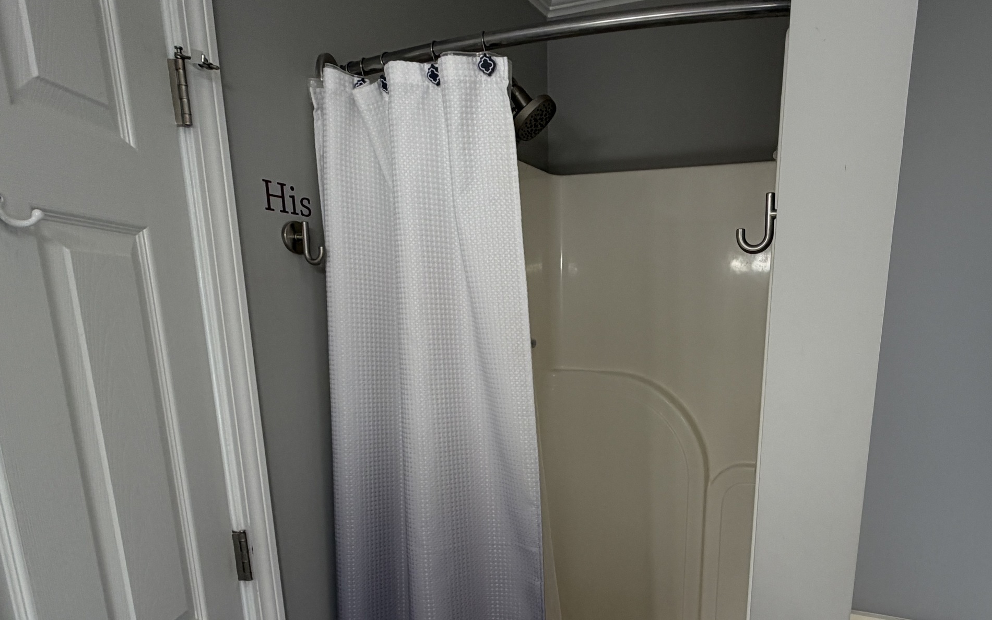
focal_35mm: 24
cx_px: 609
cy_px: 461
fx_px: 649
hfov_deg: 73.7
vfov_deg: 49.1
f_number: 2.2
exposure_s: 1/120
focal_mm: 2.22
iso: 100
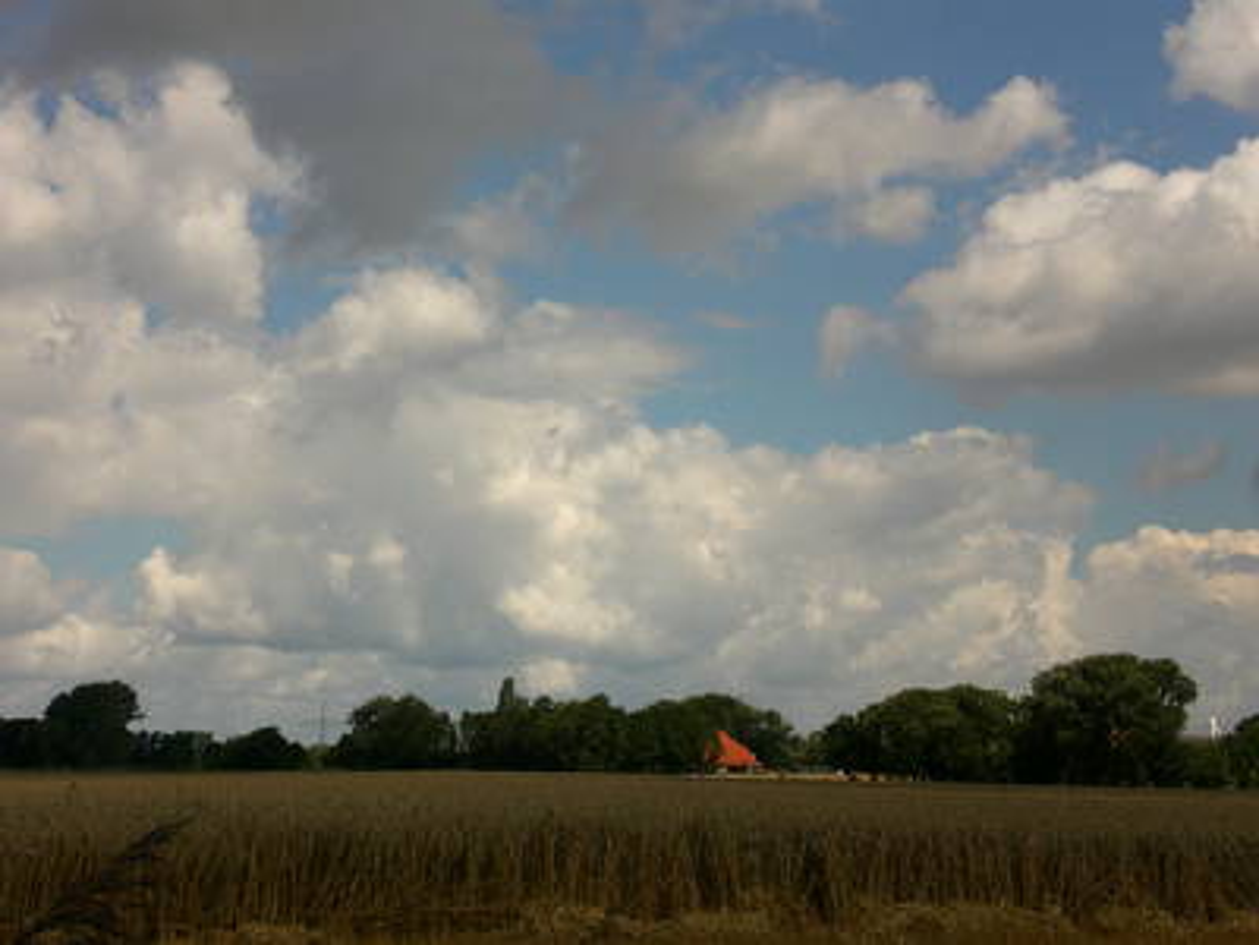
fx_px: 2728
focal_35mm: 75
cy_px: 472
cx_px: 630
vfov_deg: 19.6
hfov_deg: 26.0
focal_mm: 12.47
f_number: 6.4
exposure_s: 1/500
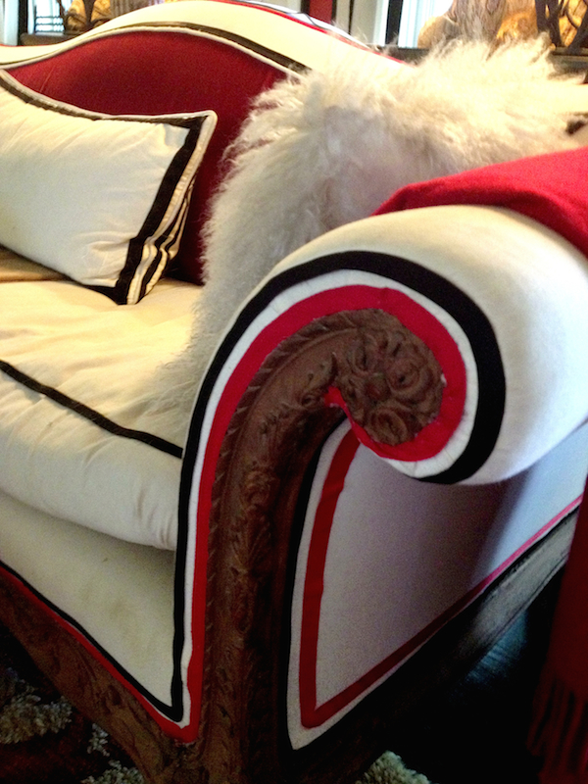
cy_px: 392
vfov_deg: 52.6
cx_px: 294
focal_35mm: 35
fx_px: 793
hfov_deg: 40.7
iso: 320
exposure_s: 1/20
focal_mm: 4.28
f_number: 2.4
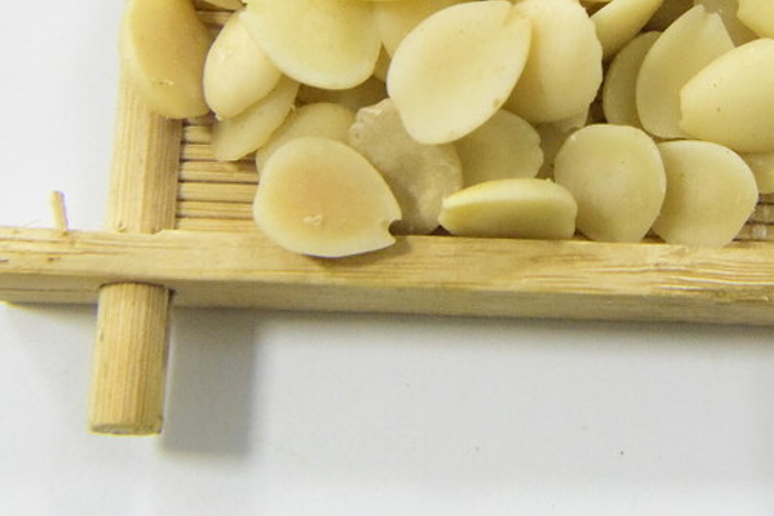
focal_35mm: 86
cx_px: 532
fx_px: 1849
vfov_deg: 15.6
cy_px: 15
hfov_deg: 23.5
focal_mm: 36
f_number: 9
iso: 12800
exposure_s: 1/80
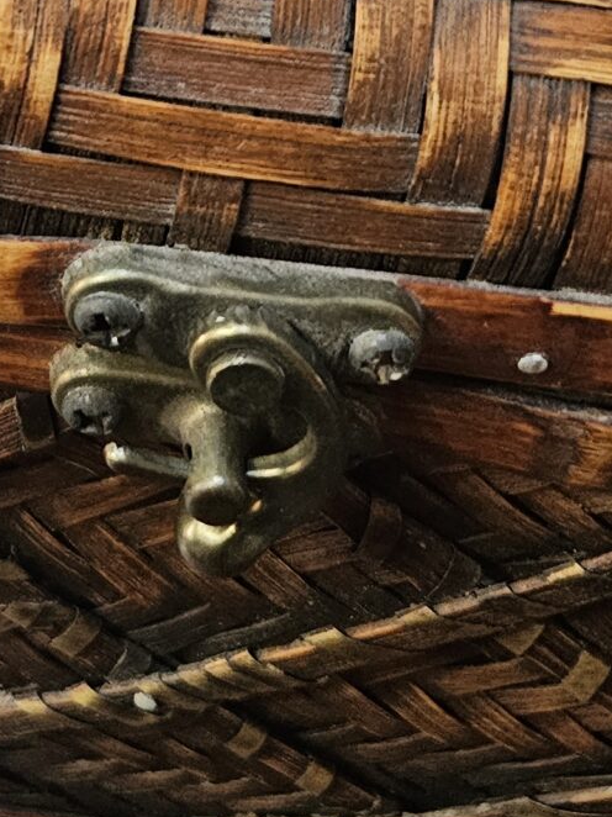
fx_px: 2099
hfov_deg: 15.8
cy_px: -570
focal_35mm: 89
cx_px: -168
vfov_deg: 18.3
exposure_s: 1/120
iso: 800
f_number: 1.7
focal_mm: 6.3
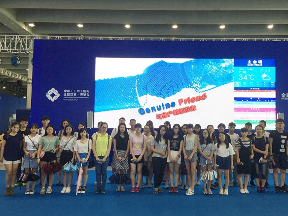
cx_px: 167
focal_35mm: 34
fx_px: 283
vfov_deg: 41.8
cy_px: 108
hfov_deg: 53.7
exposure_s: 1/50
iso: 32
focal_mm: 4.15
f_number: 2.2
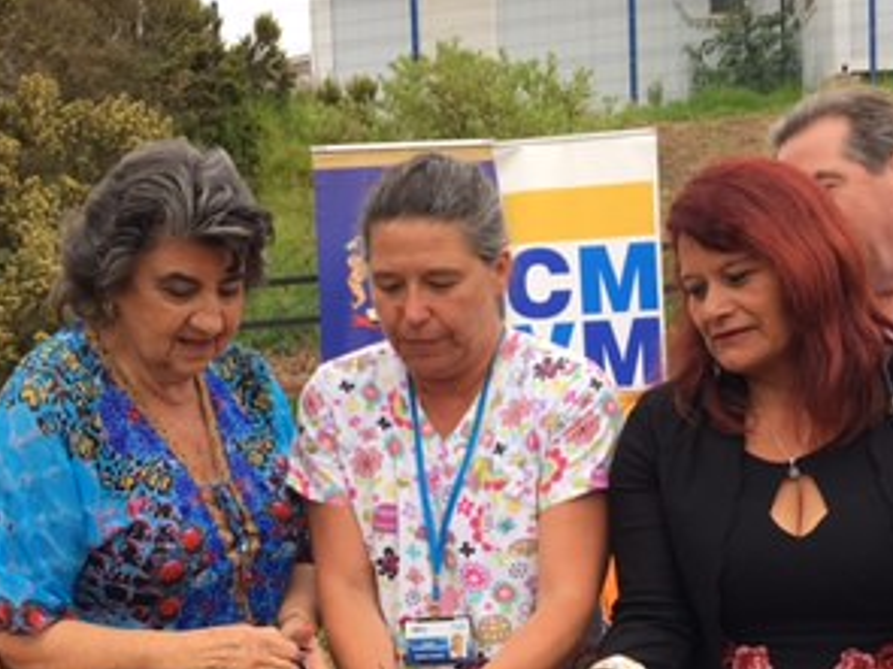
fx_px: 1625
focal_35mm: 63
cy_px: 527
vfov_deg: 23.0
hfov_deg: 30.7
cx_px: 478
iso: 25
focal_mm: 4.15
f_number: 2.2
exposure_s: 1/405
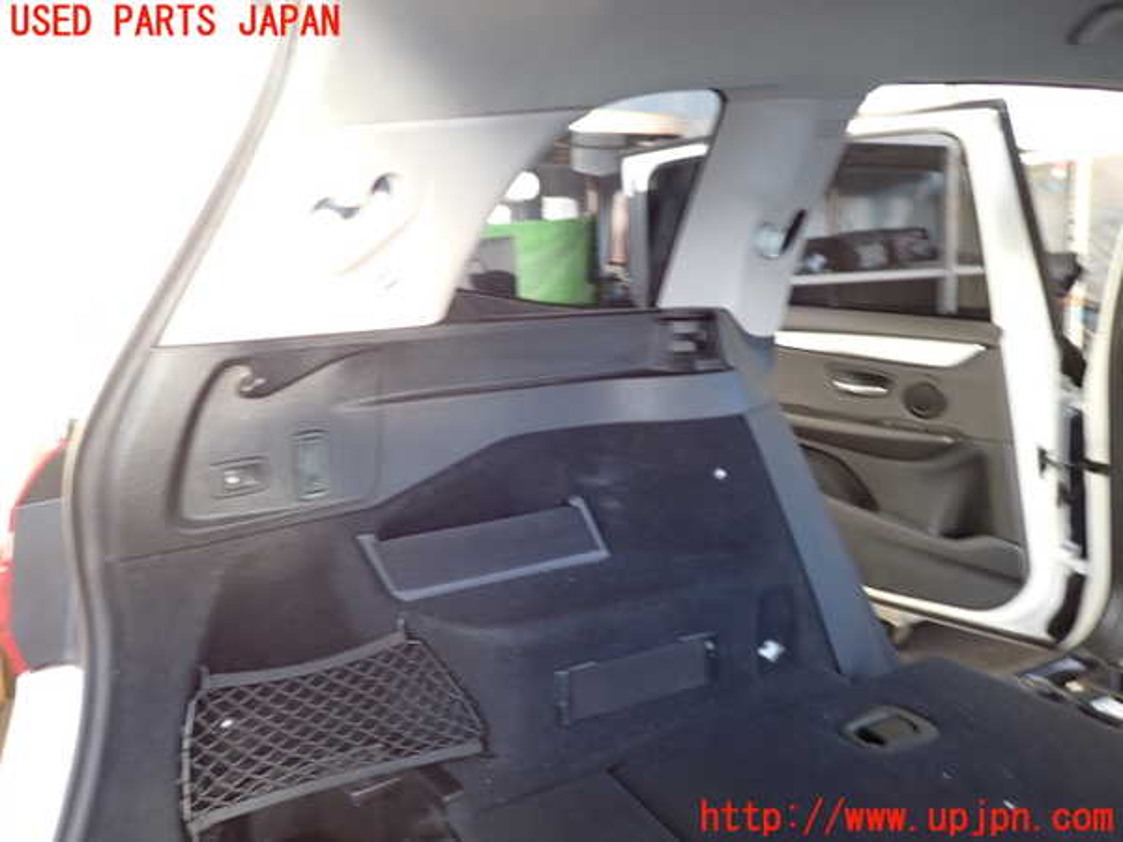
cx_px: 562
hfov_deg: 69.4
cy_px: 421
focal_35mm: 25
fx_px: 811
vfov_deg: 54.9
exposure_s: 1/30
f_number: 2
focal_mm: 4.5
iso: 200
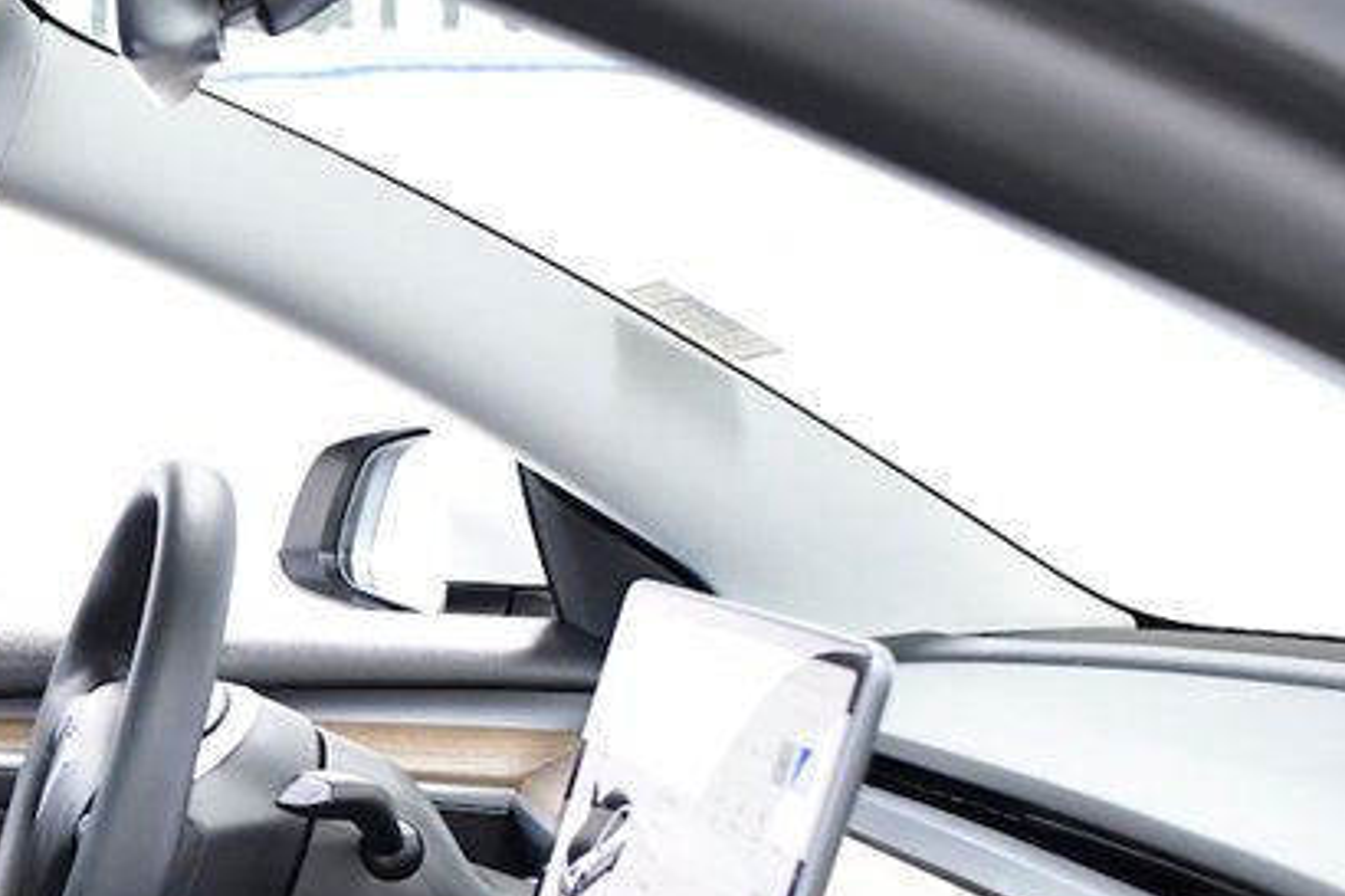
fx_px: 3361
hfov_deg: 21.6
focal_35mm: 90
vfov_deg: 14.9
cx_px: -98
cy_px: 904
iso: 2500
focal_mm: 24
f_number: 3.5
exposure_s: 1/200
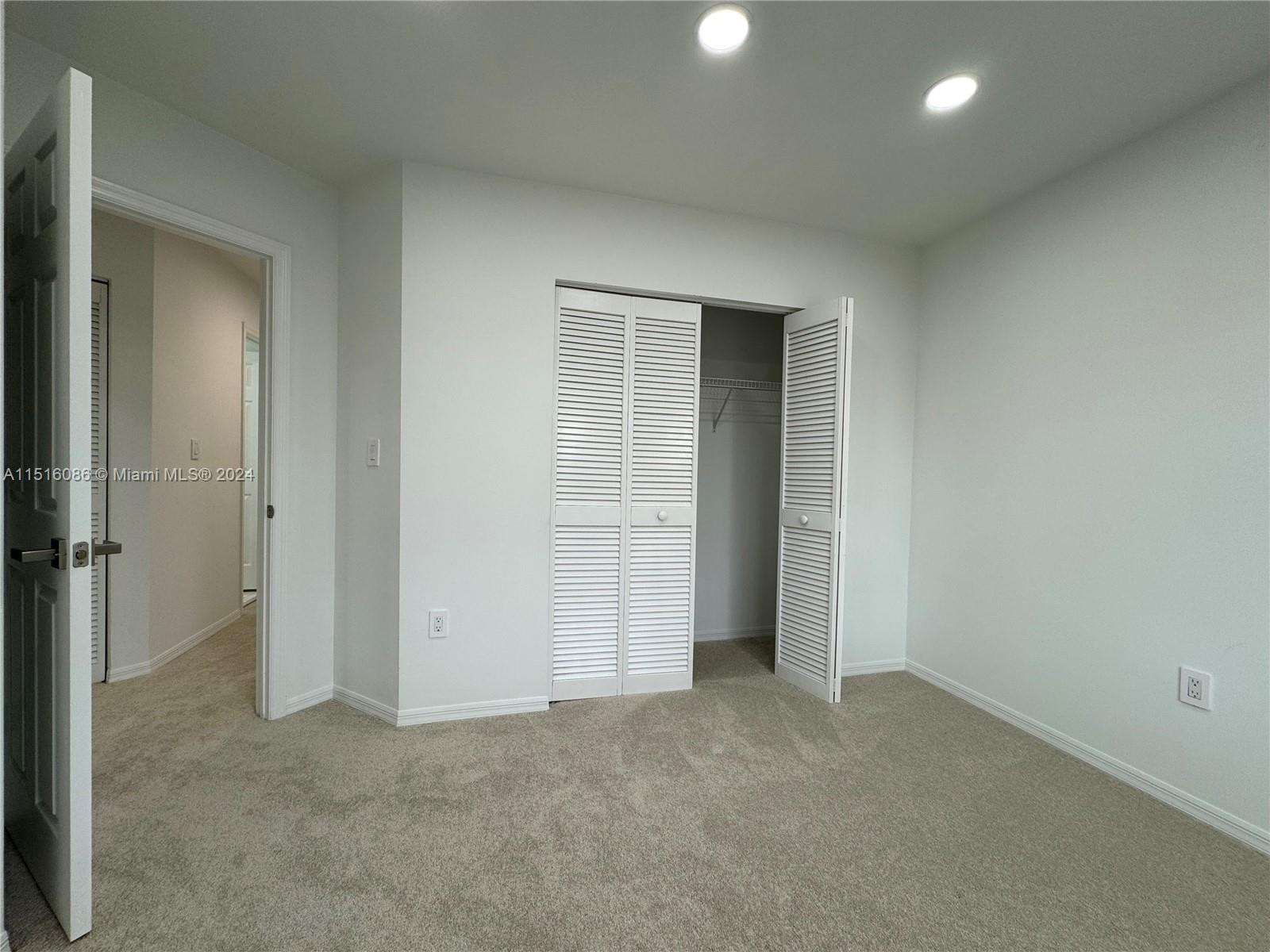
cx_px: 635
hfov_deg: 102.1
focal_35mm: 14
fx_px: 514
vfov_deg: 85.7
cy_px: 476
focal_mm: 2.22
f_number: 2.2
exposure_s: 1/120
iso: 50
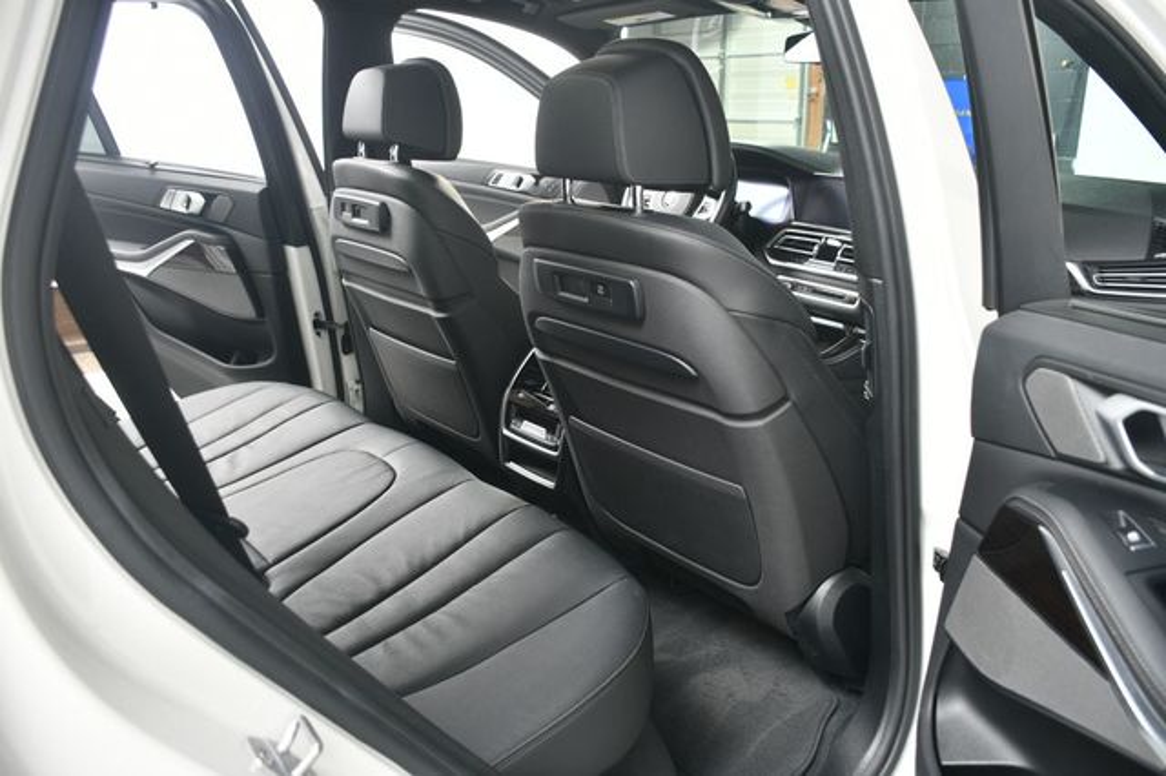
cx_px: 583
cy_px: 388
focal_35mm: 30
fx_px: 971
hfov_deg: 62.0
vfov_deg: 43.6
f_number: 4
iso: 100
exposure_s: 1/160
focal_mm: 20
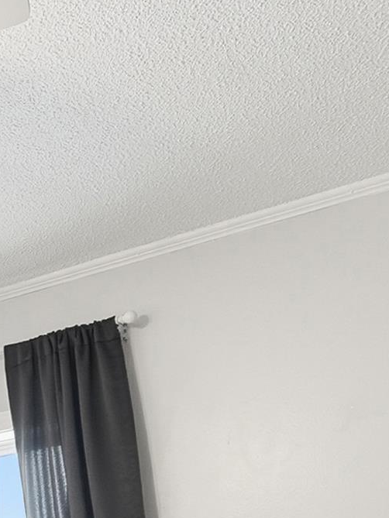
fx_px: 1034
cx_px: -309
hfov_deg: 17.4
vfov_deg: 23.8
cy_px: 720
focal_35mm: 69
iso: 250
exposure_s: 1/25
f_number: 9
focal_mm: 16
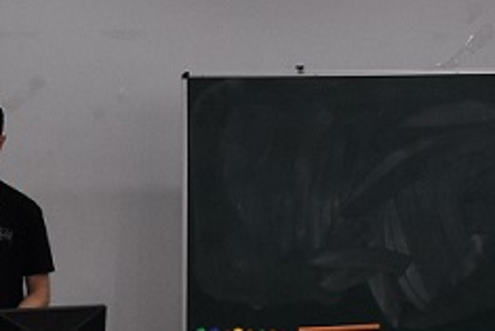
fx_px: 2022
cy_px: 361
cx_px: -107
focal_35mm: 147
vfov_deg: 9.3
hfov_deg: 13.5
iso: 2000
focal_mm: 24
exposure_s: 1/100
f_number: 6.3
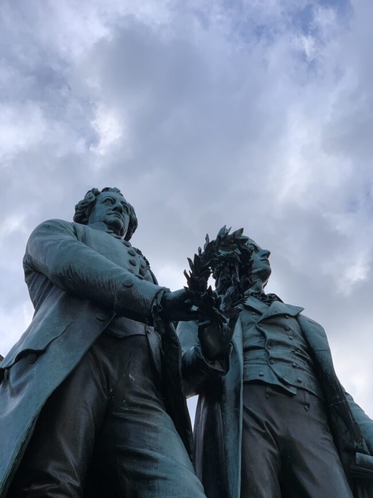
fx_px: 747
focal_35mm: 52
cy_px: 249
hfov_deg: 28.0
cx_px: 186
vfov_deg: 36.8
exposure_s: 1/716
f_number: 2.4
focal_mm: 6
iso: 16
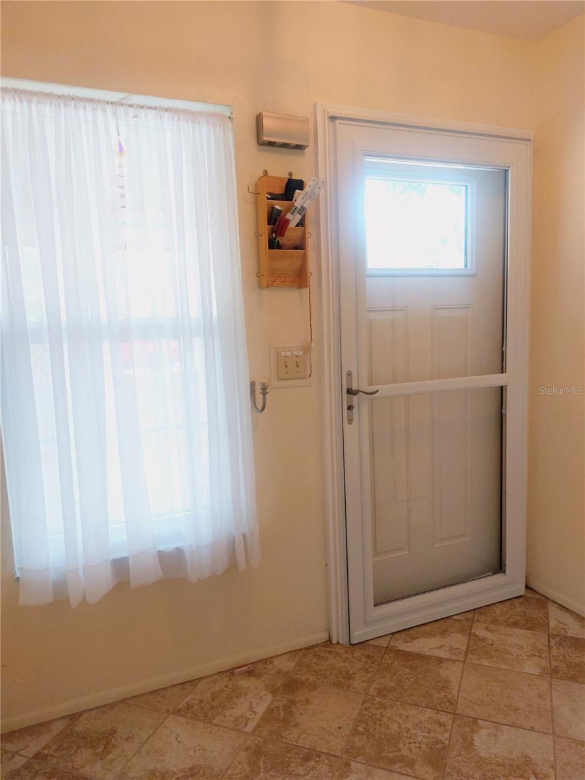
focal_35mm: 24
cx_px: 292
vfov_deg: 71.6
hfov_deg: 56.8
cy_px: 390
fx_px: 541
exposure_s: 1/60
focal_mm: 5.23
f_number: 1.8
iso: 125
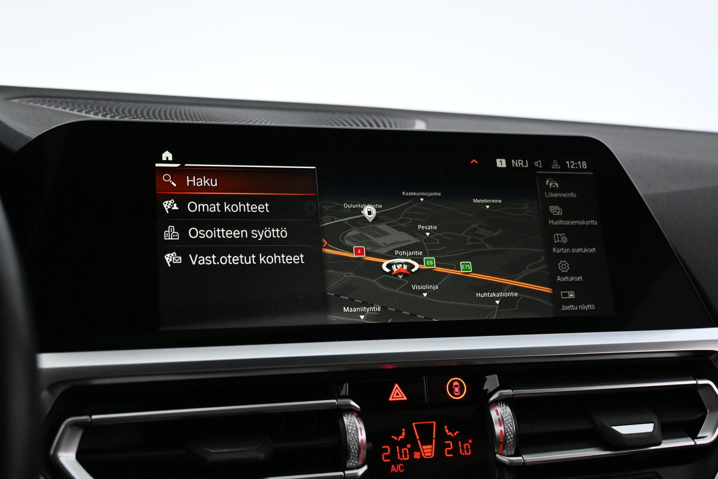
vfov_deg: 29.9
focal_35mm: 45
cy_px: 240
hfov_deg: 43.6
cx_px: 359
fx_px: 897
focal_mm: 30
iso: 3600
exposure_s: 1/50
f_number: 4.8
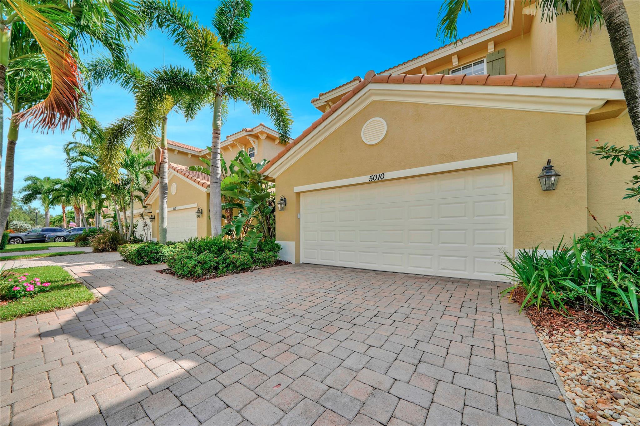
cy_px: 213
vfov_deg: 90.0
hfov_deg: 112.6
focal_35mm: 12
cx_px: 320
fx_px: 213
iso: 100
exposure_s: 1/350
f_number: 13
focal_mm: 12
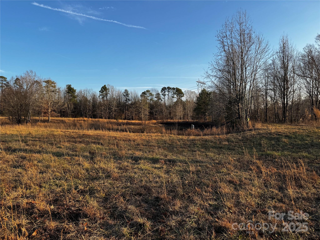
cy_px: 120
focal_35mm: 24
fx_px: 222
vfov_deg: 56.8
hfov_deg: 71.6
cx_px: 160
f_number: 1.78
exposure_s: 1/1767
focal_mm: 6.76
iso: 80
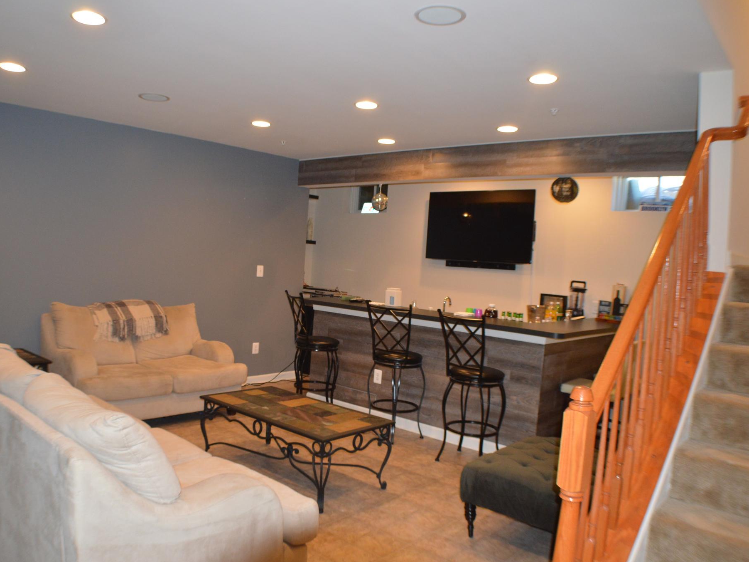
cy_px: 282
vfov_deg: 39.7
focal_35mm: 36
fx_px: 779
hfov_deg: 51.2
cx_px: 331
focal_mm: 22
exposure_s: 1/60
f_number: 3.8
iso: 1000
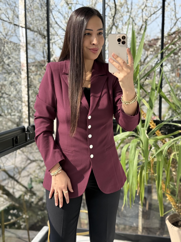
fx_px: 335
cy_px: 121
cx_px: 90
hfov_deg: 30.3
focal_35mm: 48
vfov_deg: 39.7
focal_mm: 6.76
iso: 80
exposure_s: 1/534
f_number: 1.78
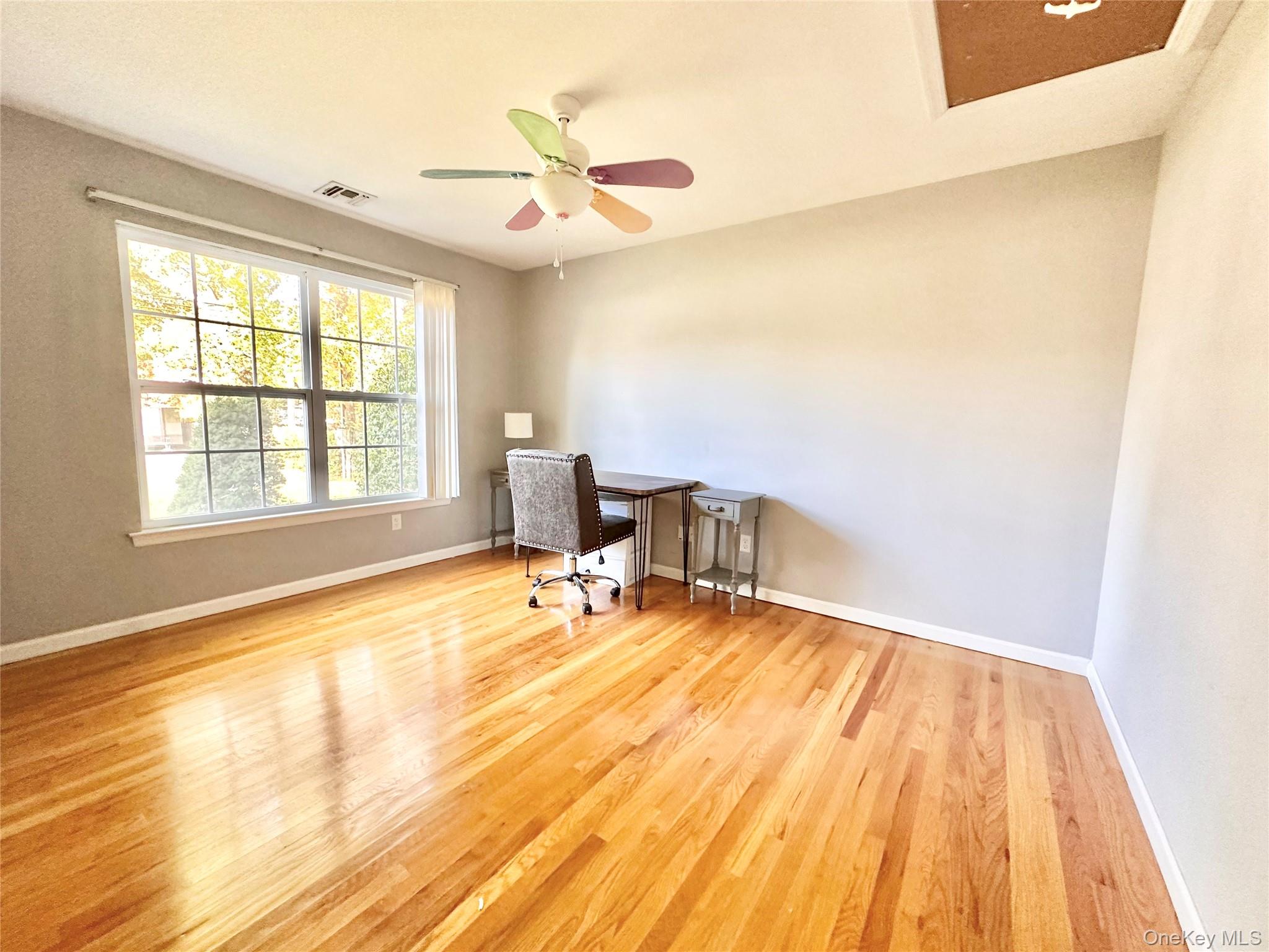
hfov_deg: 102.1
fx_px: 513
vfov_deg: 85.7
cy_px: 476
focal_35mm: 14
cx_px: 634
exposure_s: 1/60
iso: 320
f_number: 2.2
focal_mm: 2.22
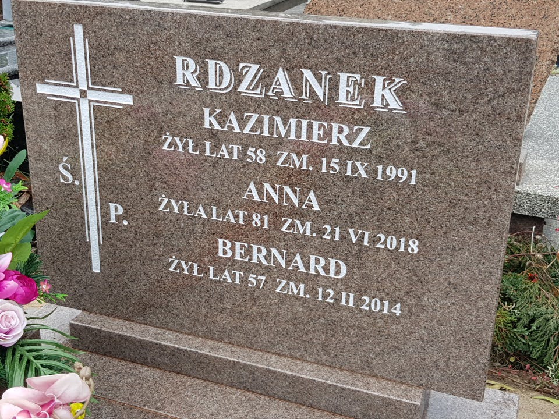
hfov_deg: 67.3
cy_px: 210
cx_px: 280
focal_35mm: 26
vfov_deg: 53.1
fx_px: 420
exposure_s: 1/320
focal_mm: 4.2
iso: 40
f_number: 1.7
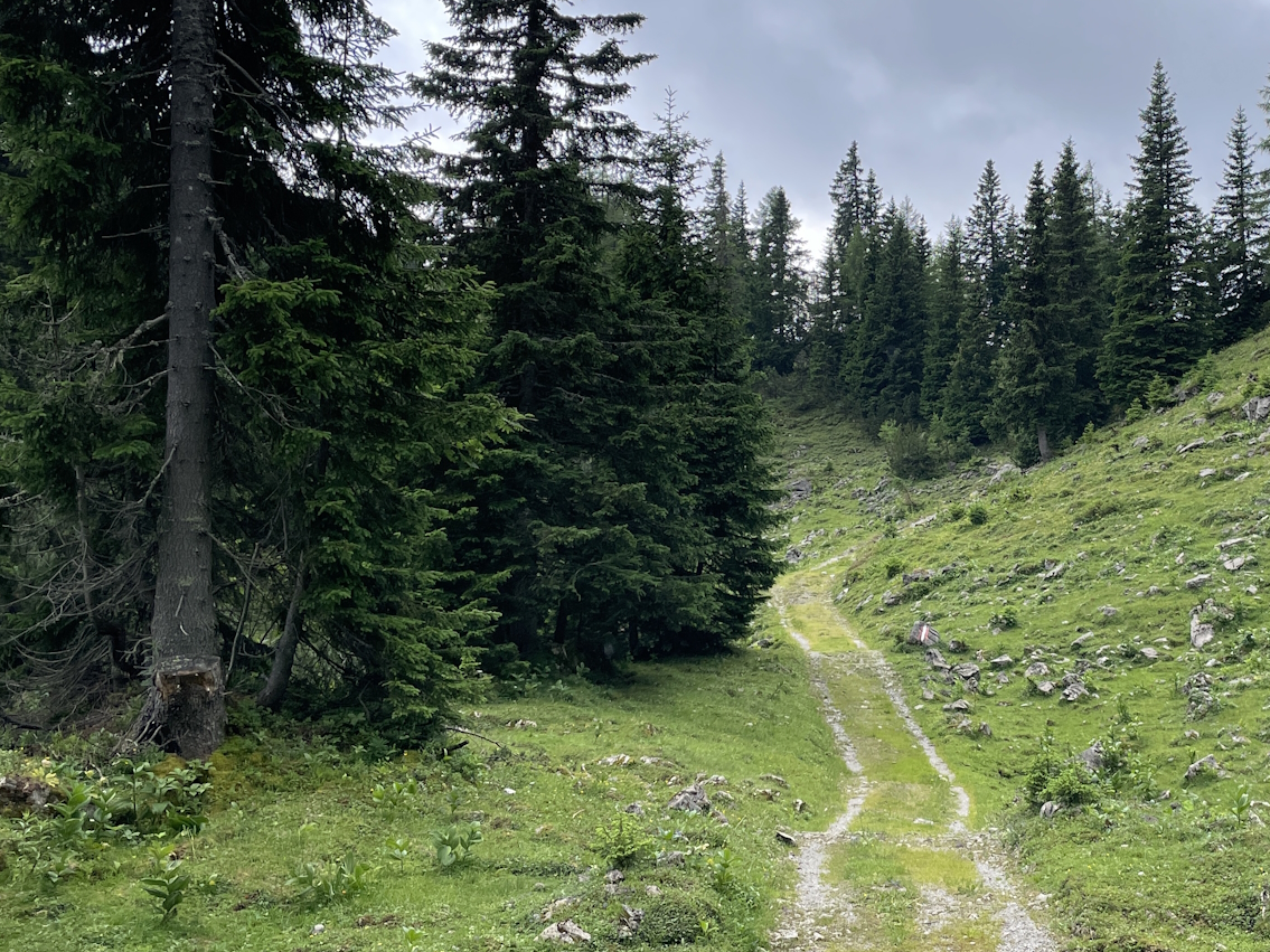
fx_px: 1614
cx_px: 965
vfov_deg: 32.8
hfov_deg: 41.6
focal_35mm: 44
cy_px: 422
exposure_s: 1/1233
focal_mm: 4.2
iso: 32
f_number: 1.6
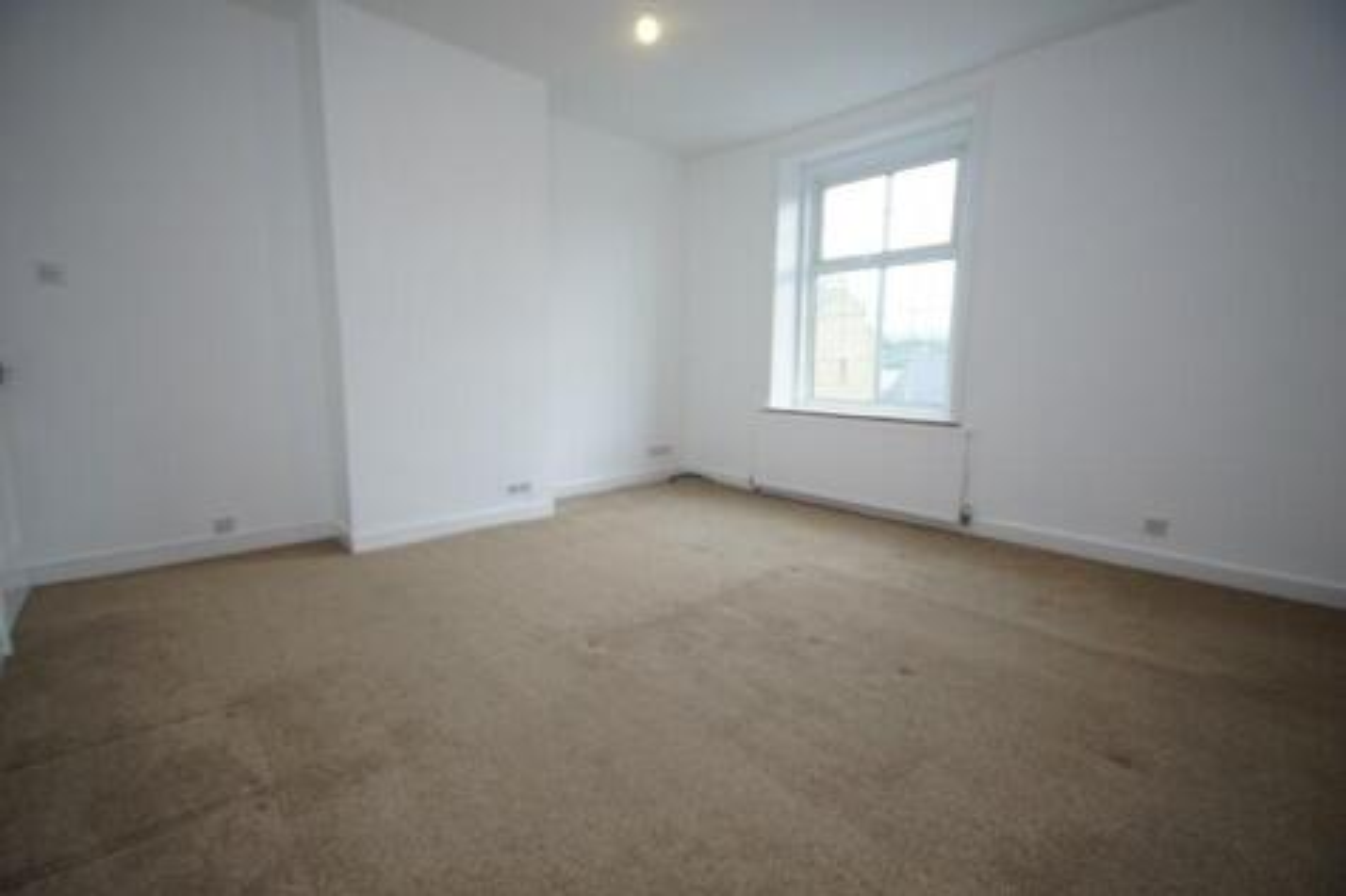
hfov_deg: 100.4
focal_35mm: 15
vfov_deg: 77.3
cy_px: 448
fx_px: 561
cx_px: 673
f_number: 4.5
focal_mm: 10
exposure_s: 1/25
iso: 100
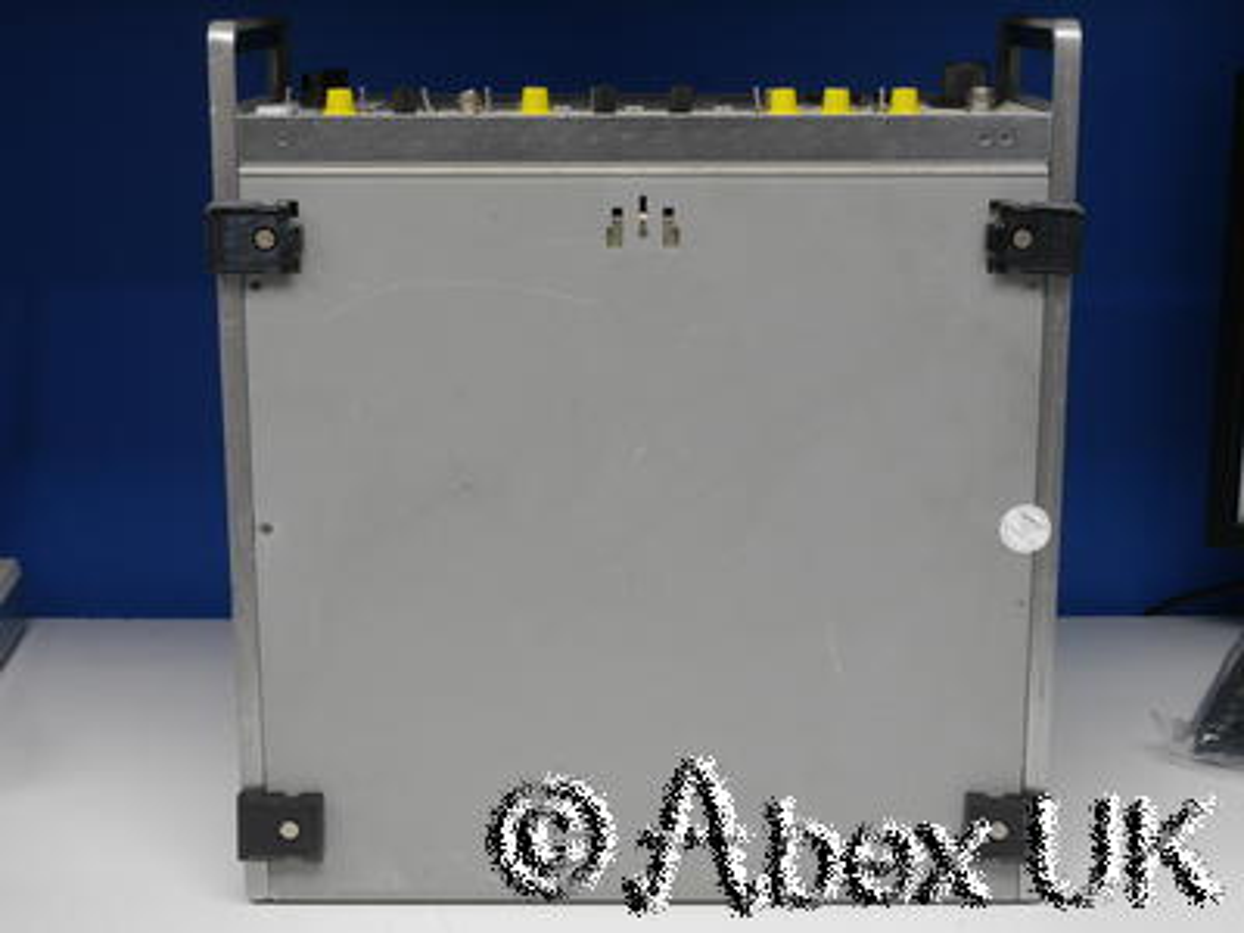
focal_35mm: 60
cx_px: 622
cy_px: 466
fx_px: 2156
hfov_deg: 32.2
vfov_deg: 24.4
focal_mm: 30
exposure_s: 1/13
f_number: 11
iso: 400
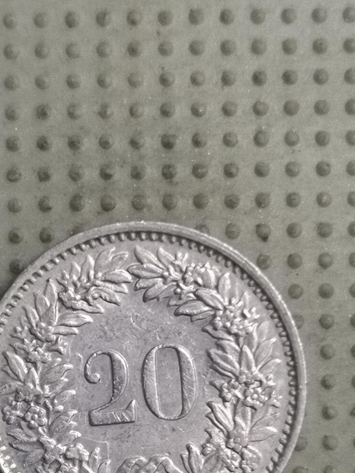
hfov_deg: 15.7
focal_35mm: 94
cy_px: 410
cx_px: 121
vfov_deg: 20.5
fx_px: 1285
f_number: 1.8
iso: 500
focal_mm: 4.75
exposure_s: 1/25.7
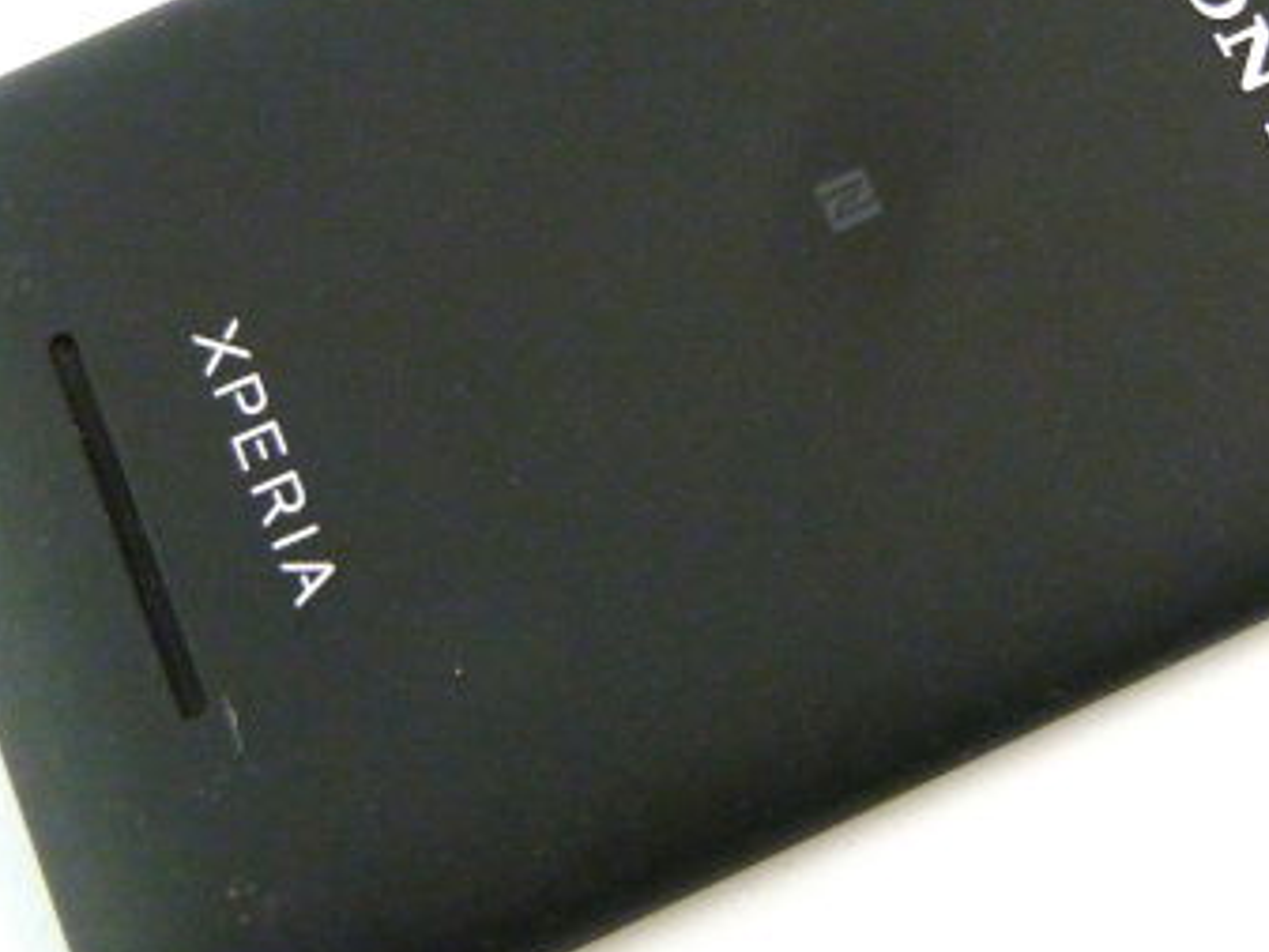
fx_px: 2090
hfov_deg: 33.3
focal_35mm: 57
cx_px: 892
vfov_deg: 25.5
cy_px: 280
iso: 320
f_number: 2.8
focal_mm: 4.5
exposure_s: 1/125
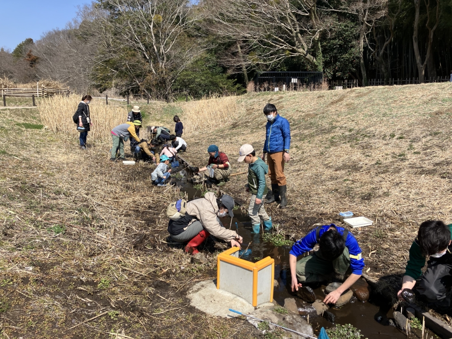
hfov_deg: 63.4
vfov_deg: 49.7
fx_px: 366
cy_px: 170
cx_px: 226
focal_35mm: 28
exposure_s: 1/1736
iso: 32
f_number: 1.8
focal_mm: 3.99
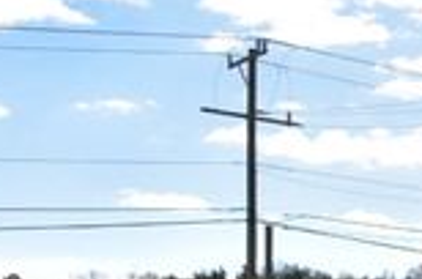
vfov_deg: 8.8
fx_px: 1755
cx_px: 814
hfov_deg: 12.3
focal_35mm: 150
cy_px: 446
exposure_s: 1/500
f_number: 11
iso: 280
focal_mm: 24
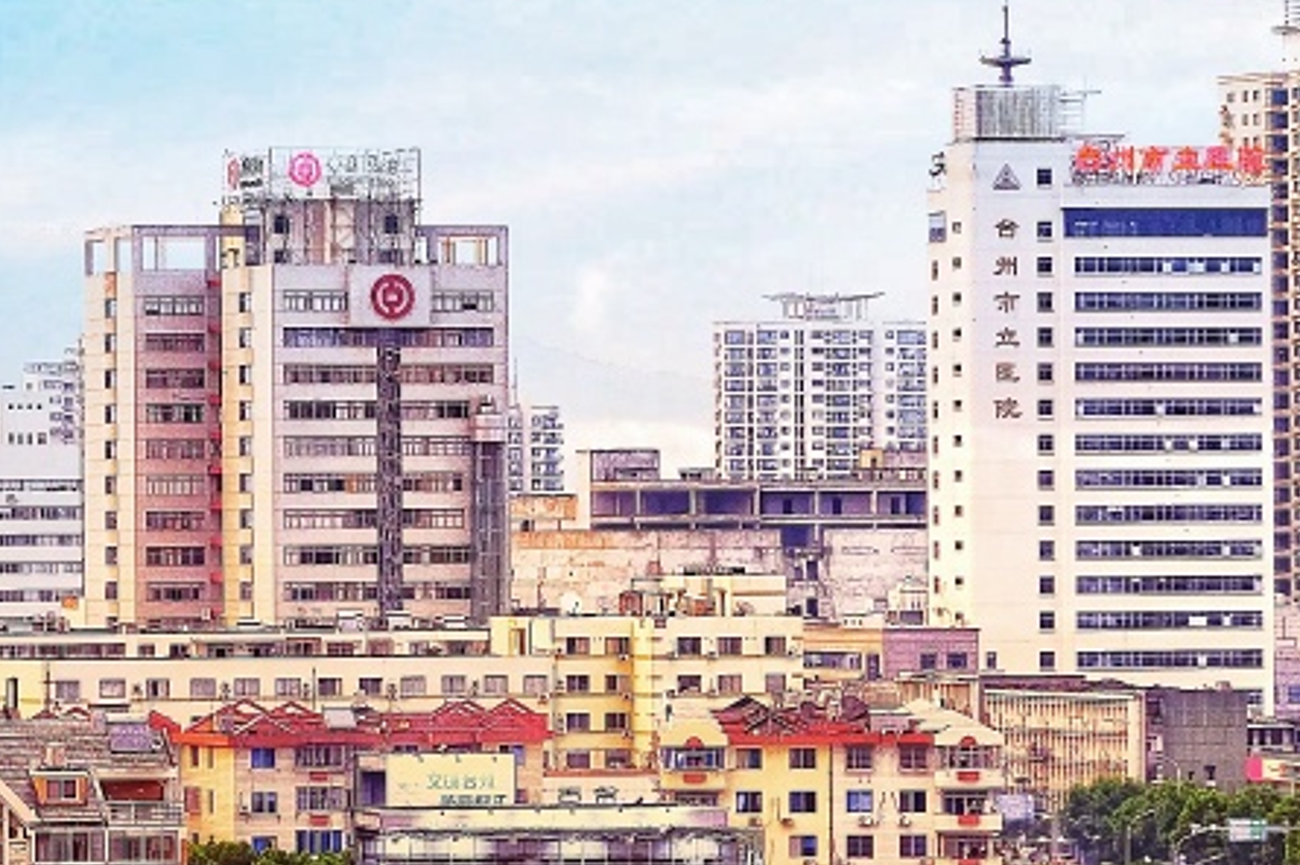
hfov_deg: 9.2
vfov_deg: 6.1
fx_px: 8083
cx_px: 111
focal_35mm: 224
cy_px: 660
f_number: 3.5
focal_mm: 55
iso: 200
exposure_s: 1/58
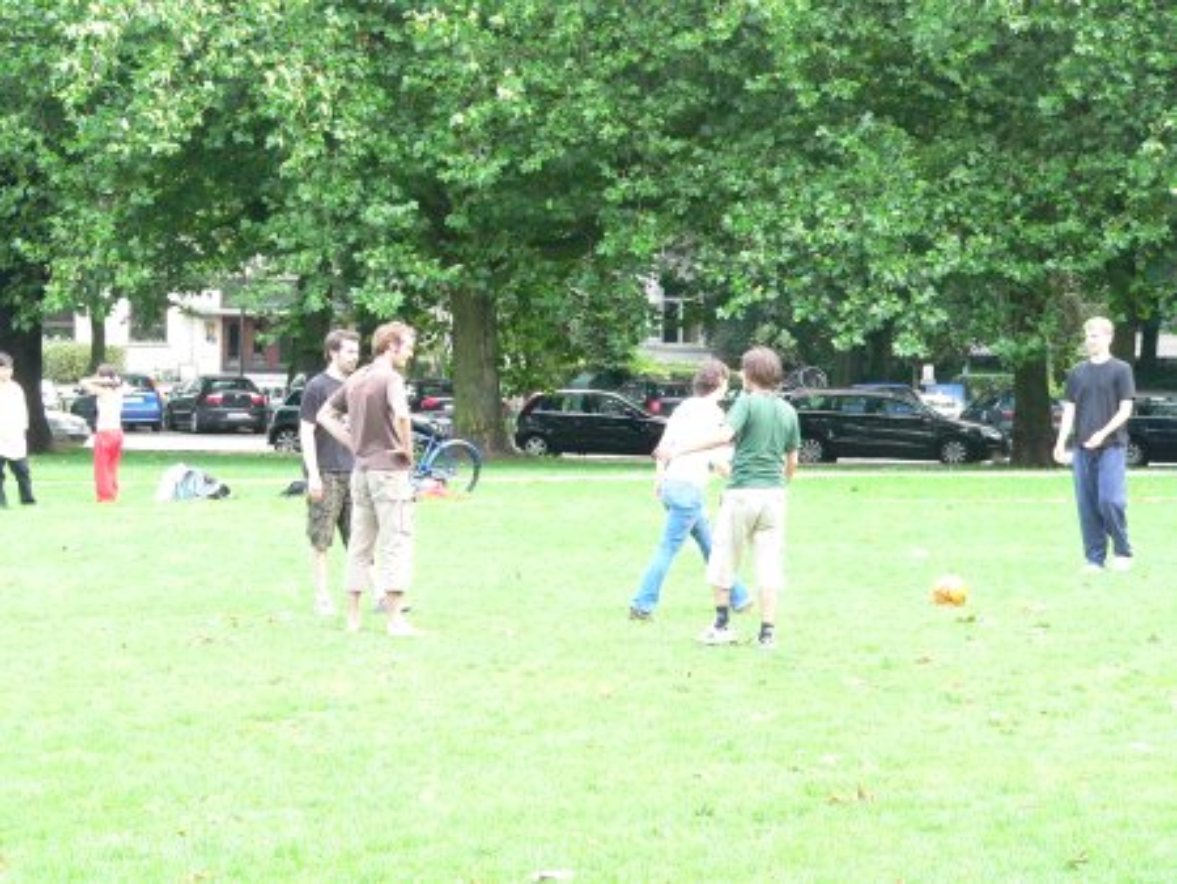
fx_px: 3776
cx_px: 588
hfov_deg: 17.7
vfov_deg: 13.4
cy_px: 442
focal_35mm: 111
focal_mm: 18.5
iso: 400
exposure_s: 1/160
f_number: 4
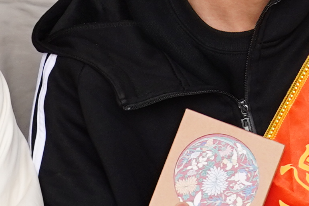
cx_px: 249
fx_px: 2472
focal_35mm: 288
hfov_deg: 7.1
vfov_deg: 4.6
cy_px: -380
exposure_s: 1/100
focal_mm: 37
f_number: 5.6
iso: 400
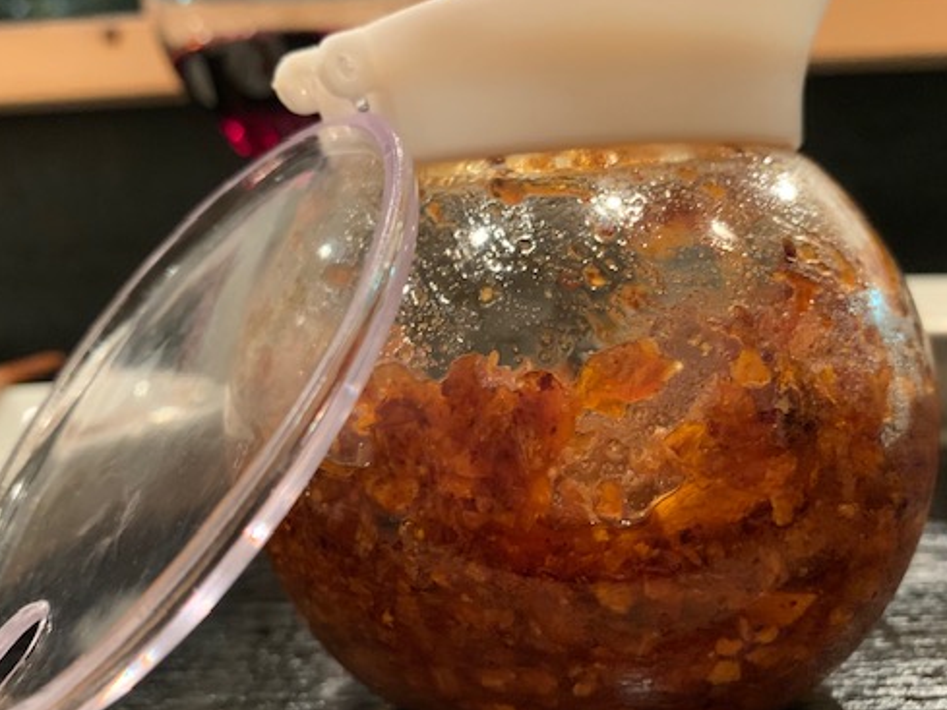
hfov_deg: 53.9
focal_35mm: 34
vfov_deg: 41.8
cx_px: 482
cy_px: 375
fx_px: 930
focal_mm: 4.25
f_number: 1.8
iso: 400
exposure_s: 1/30
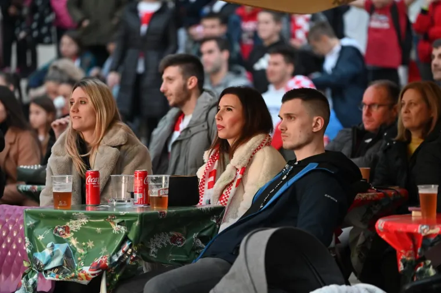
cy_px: 146
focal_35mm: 200
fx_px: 2449
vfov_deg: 6.9
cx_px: 220
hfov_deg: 10.3
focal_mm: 200
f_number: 3.2
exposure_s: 1/125
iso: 2000
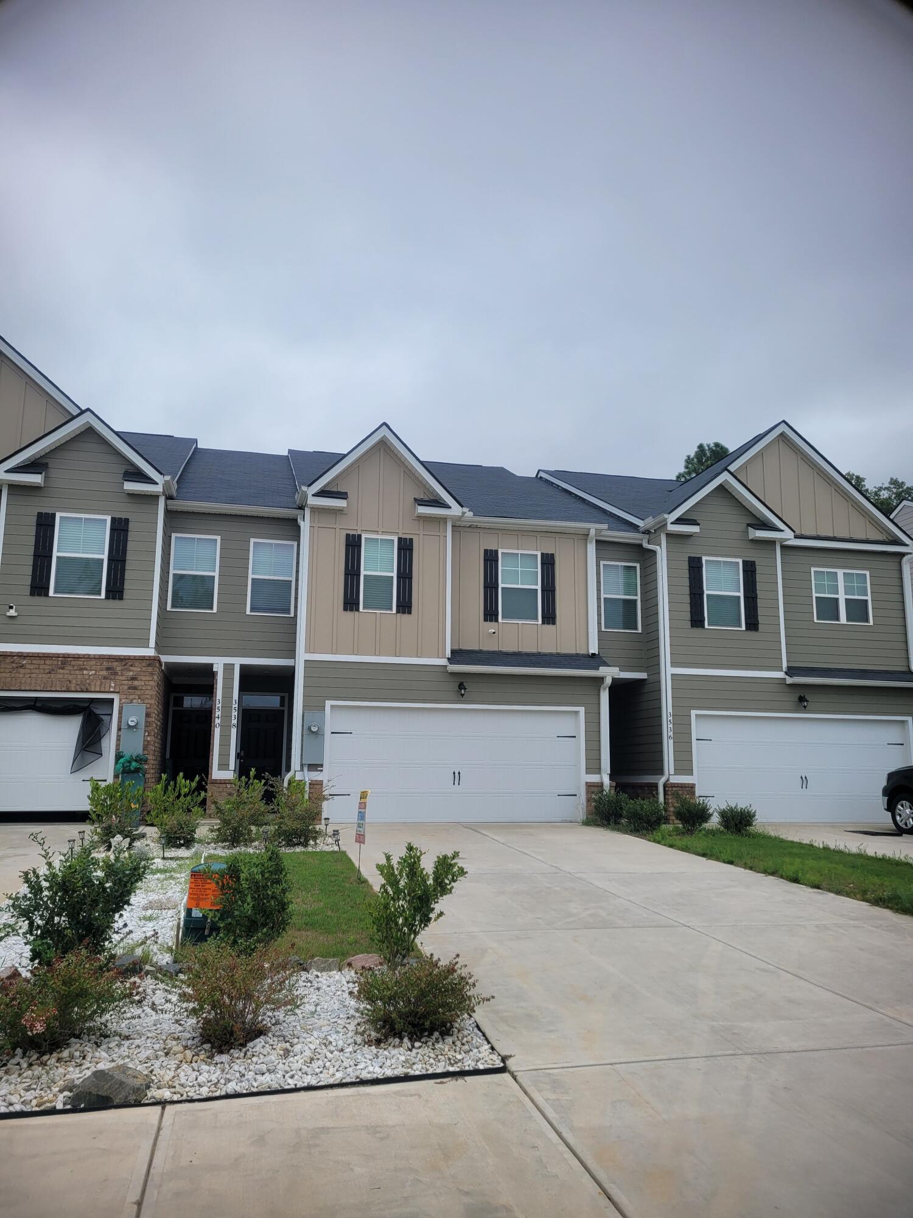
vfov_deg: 67.3
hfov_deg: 53.1
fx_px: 914
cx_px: 456
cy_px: 609
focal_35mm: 26
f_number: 1.8
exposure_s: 1/3117
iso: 40
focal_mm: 5.4
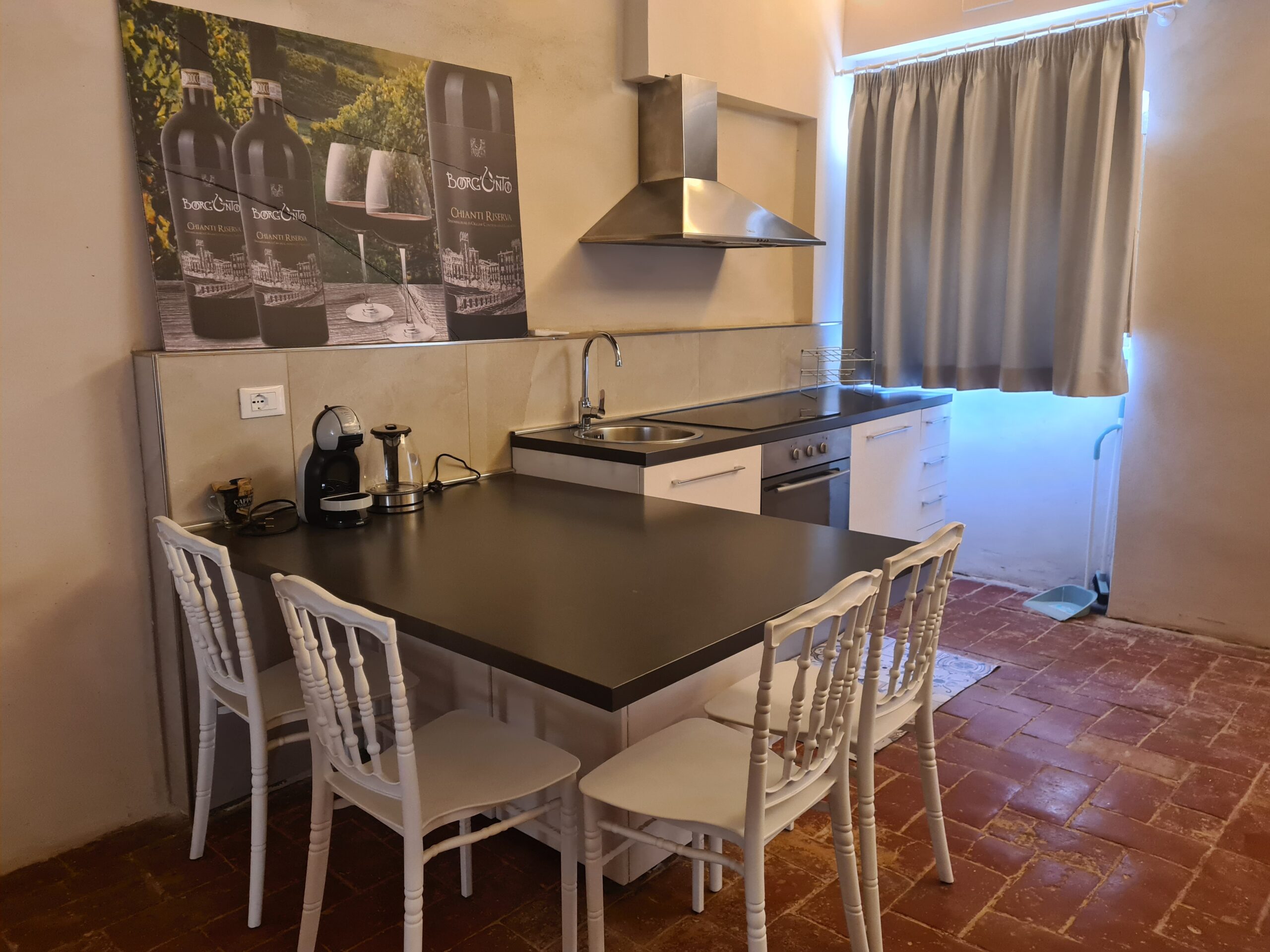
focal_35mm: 26
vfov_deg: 53.1
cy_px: 476
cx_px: 635
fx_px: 954
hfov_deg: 67.3
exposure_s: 1/50
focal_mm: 5.4
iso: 640
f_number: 1.8
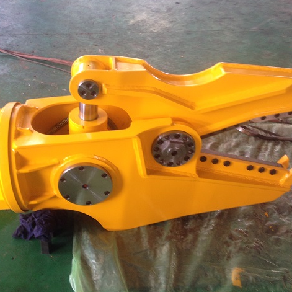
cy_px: 146
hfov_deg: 36.7
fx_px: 439
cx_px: 119
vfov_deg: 36.8
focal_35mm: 46
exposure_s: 1/20
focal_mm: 4.28
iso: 64
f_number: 2.4
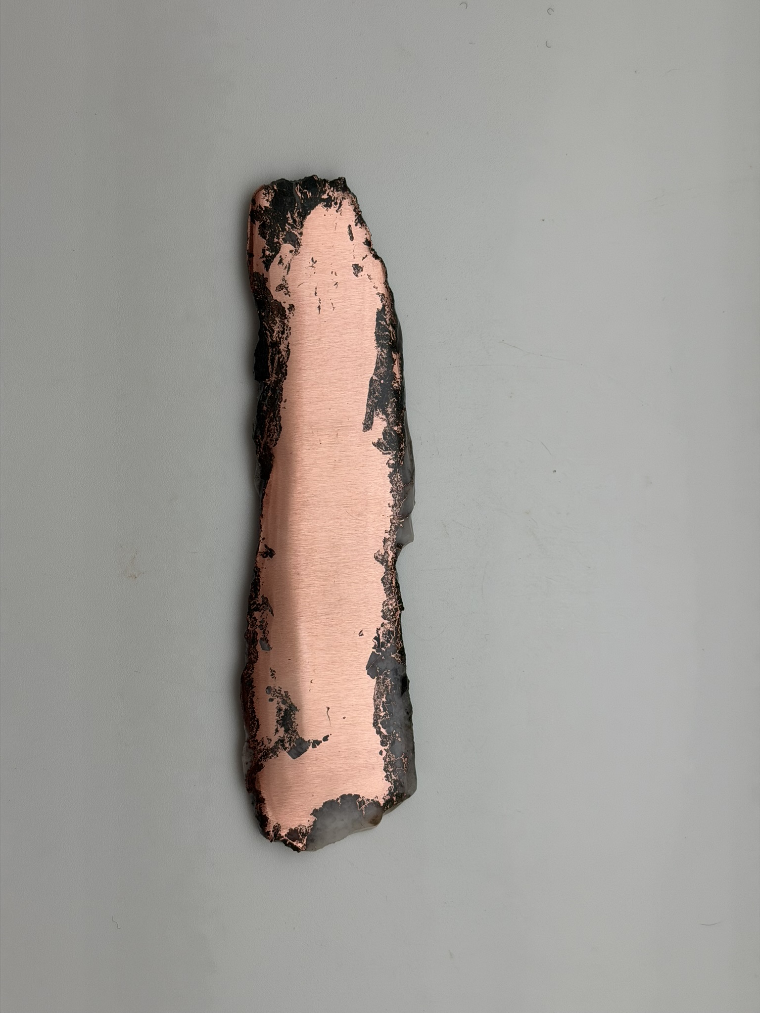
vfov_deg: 39.7
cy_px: 506
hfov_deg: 30.3
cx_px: 380
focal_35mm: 48
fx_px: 1405
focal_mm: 6.76
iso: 64
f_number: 1.78
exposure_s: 1/509
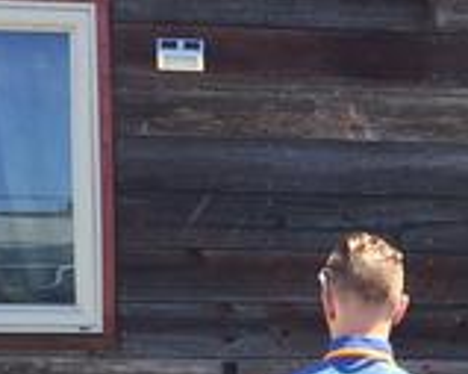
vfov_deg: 14.0
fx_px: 1481
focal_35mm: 107
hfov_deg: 17.4
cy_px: 448
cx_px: 515
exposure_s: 1/648
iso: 32
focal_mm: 4.15
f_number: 2.2
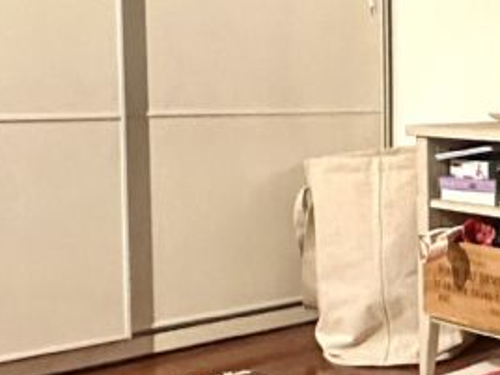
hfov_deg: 26.4
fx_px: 982
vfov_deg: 21.6
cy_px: 160
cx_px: 543
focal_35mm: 68
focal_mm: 2.22
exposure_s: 1/50
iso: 1000
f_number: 2.2
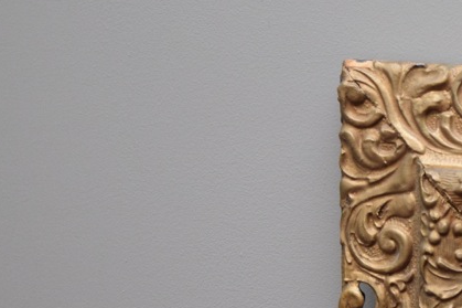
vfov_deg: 7.9
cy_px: 295
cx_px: 492
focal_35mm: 172
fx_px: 2206
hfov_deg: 11.8
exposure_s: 1/60
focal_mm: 48
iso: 1600
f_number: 5.3
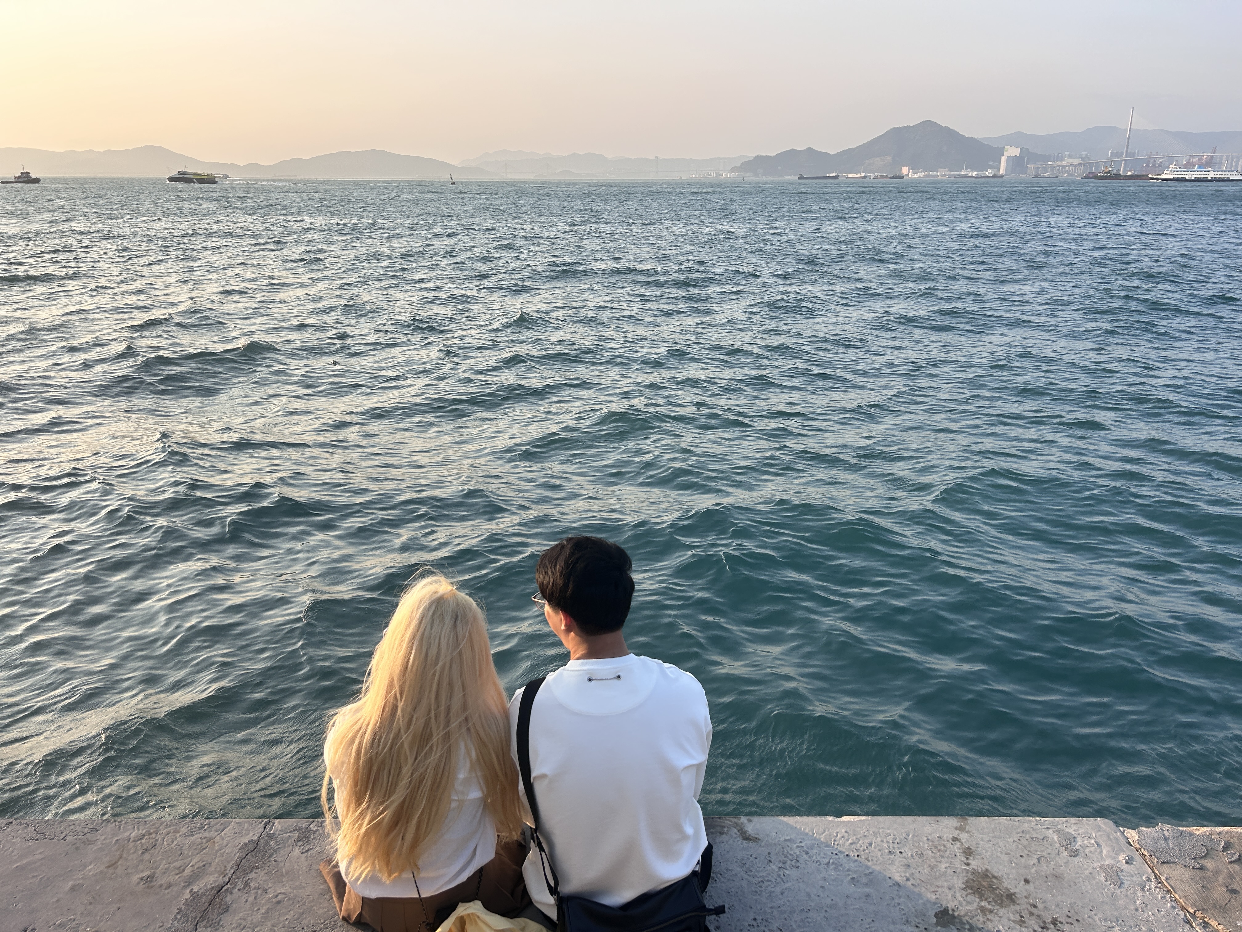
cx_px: 621
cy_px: 466
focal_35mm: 26
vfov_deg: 53.1
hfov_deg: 67.3
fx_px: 933
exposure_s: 1/1295
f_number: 1.5
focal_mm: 5.7
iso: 50
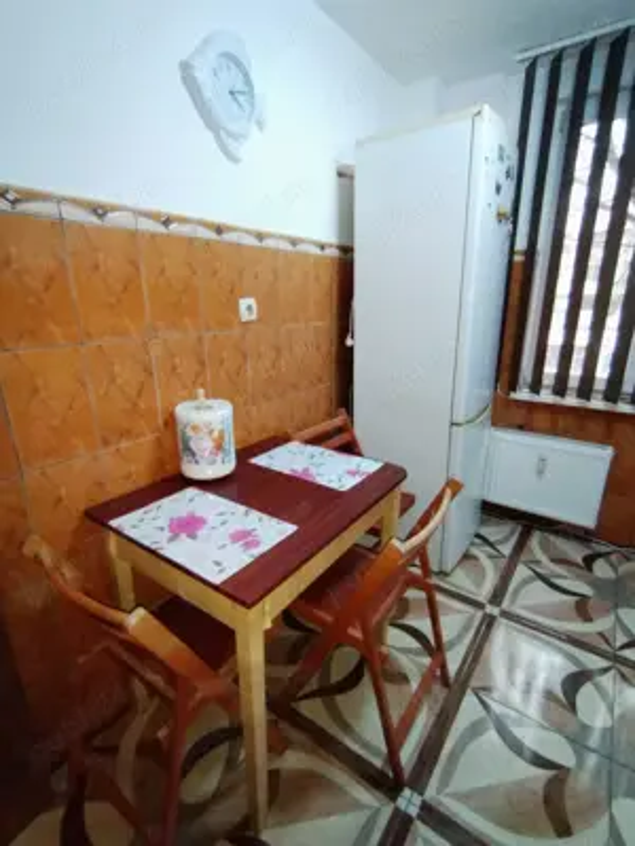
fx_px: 416
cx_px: 318
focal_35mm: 17
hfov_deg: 74.7
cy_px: 423
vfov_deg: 91.0
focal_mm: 1.45
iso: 421
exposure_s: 1/33.3
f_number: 2.2
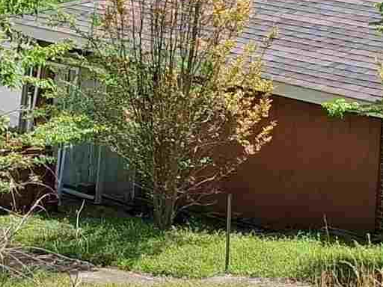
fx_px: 1726
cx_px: 10
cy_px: -10
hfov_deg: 12.5
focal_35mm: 156
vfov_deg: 9.4
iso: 25
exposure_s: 1/607
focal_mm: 3.98
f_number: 1.8
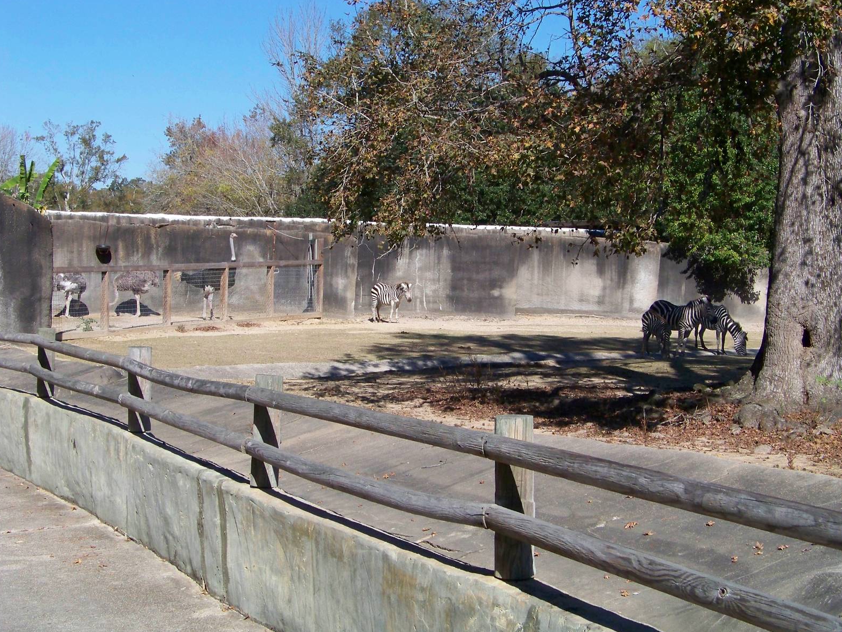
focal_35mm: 63
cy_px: 317
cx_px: 422
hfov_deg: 30.7
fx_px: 1532
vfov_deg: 23.3
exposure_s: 1/1250
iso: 200
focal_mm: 10.5
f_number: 4.5
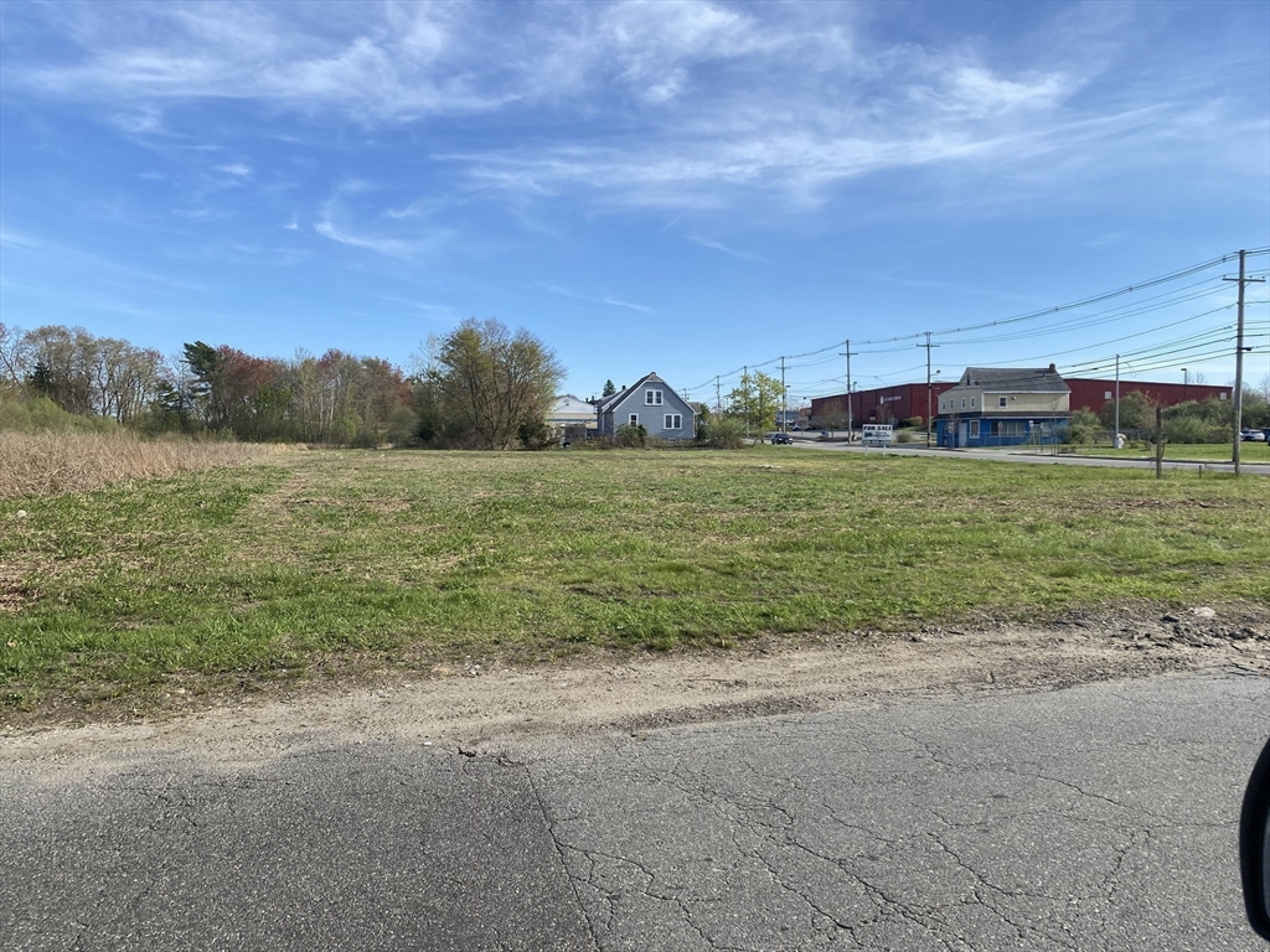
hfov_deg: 67.3
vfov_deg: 53.1
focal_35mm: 26
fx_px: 954
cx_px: 635
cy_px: 476
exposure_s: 1/2625
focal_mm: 4.25
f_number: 1.8
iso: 32
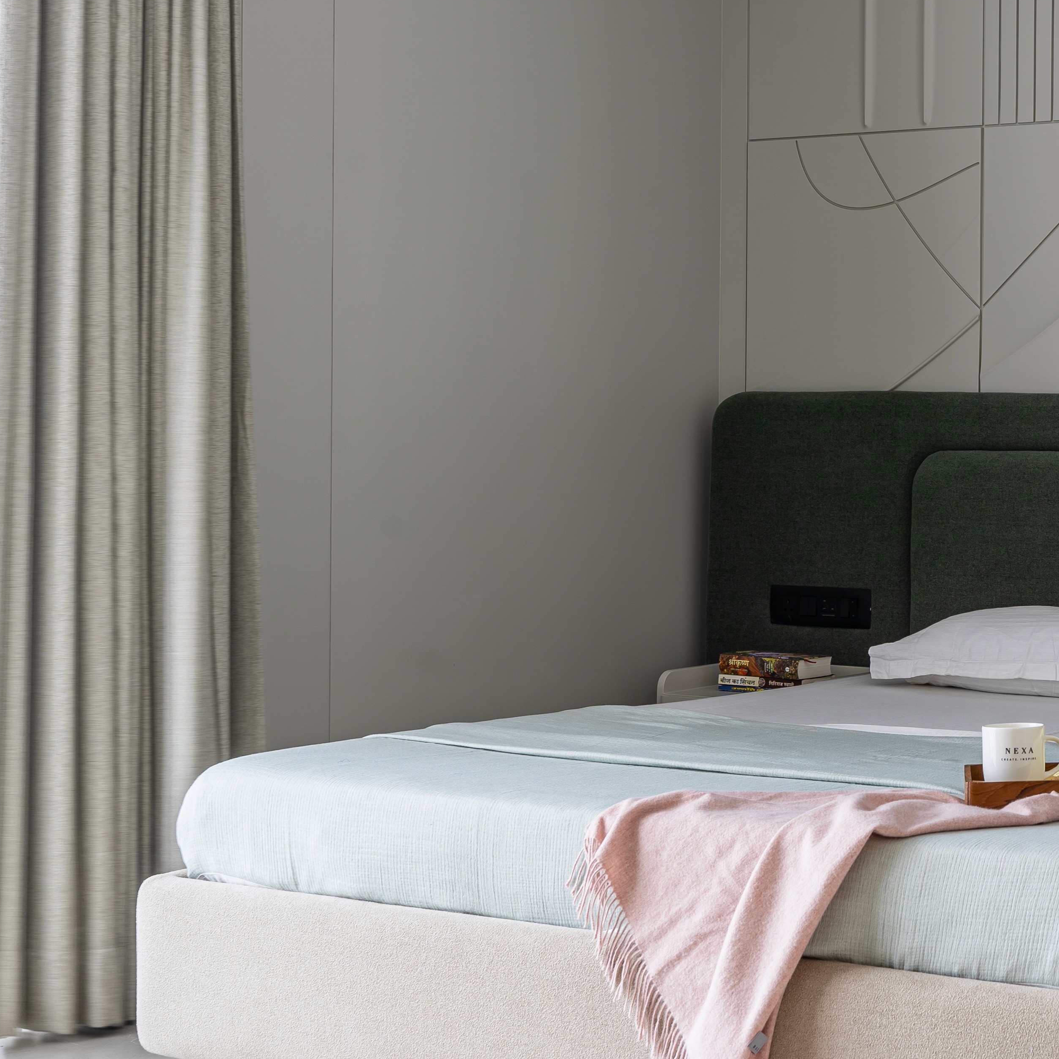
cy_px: 499
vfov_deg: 24.3
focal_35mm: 71
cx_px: 1129
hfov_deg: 23.0
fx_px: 2457
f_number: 9
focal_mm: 35
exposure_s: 1/2
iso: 100
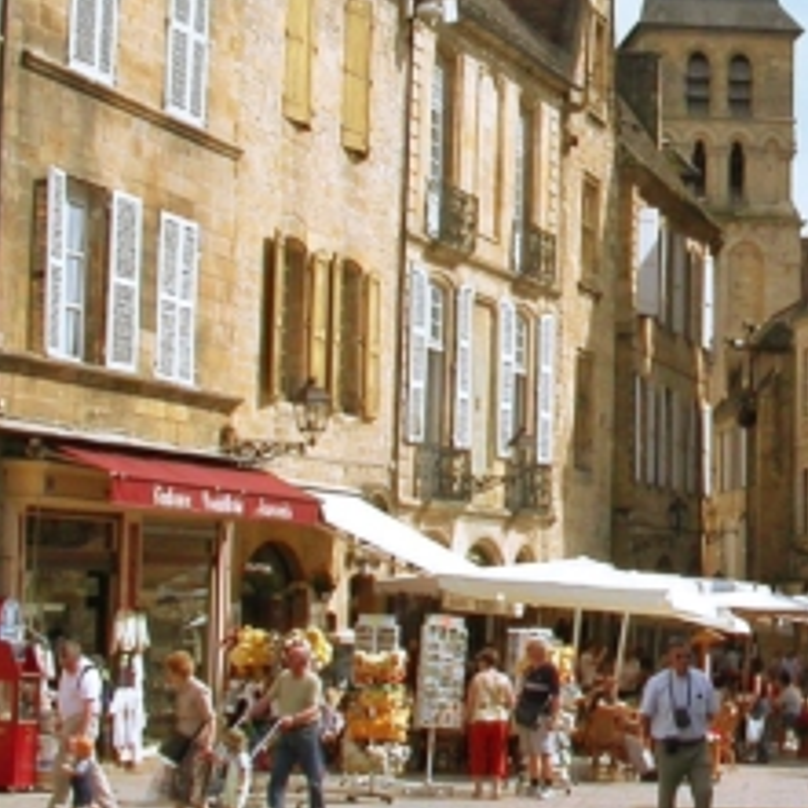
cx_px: 963
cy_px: 152
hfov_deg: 15.7
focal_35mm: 107
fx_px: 2826
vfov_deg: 16.1
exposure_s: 1/329
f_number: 7.5
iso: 100
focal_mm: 7.85
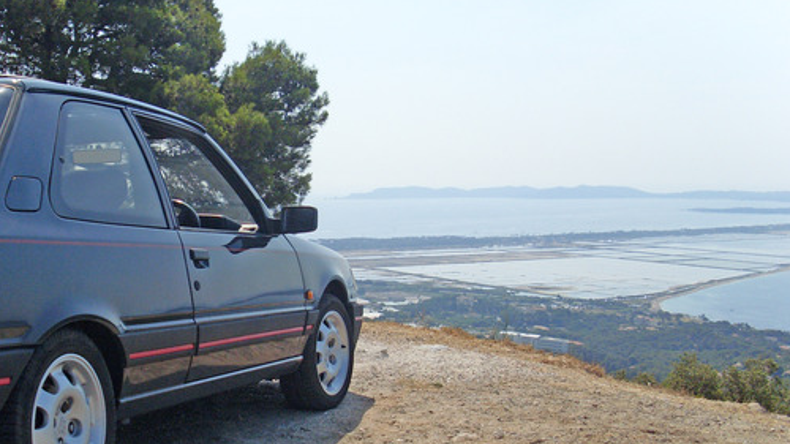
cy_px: 272
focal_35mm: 53
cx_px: 313
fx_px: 1110
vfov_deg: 22.6
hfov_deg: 39.0
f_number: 7.7
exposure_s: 1/350
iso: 80
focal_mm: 6.3
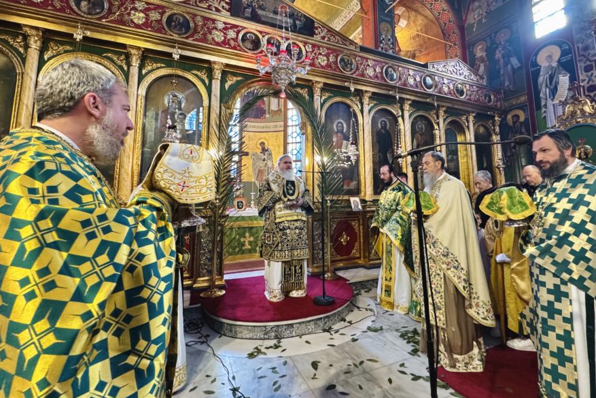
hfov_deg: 93.0
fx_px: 281
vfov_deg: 69.9
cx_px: 323
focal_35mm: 17
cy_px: 165
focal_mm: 2.22
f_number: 2.2
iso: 500
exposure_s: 1/50
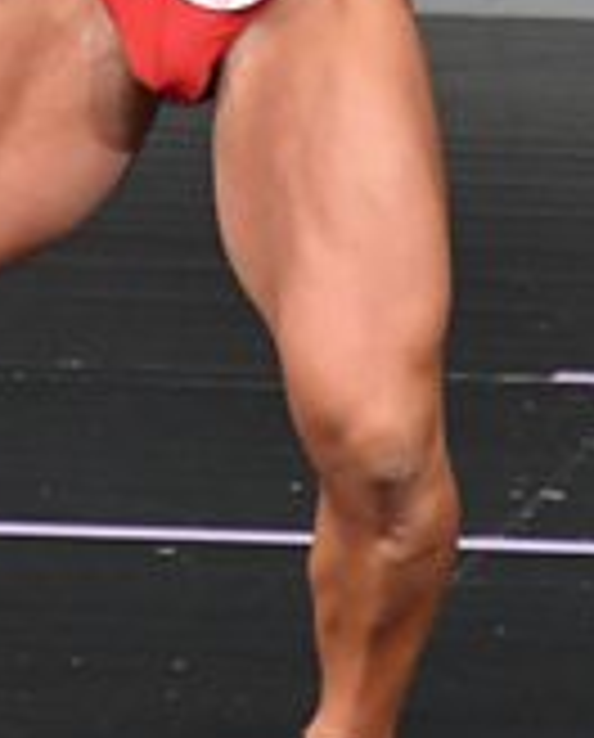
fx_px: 43569
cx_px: 304
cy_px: -58
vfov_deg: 1.0
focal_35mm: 1990
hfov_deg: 0.8
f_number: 5.6
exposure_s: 1/400
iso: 4000
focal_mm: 300
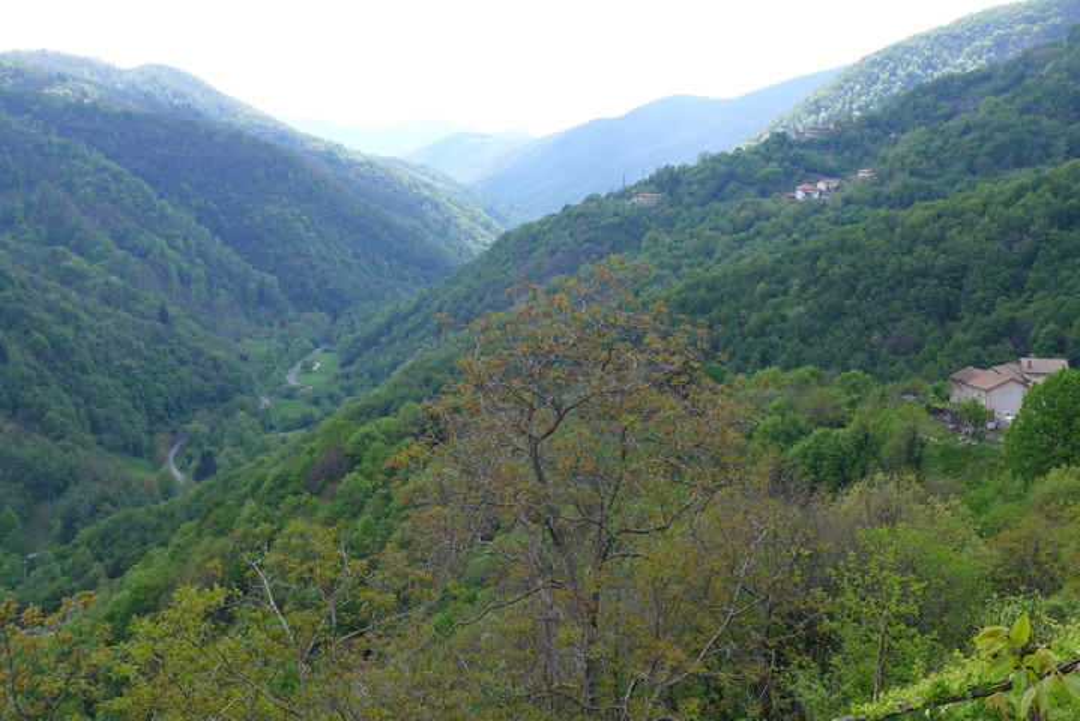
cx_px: 540
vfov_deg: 27.0
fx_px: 1501
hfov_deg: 39.6
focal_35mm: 50
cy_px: 360
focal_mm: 9.8
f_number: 2.8
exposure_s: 1/500
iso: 80
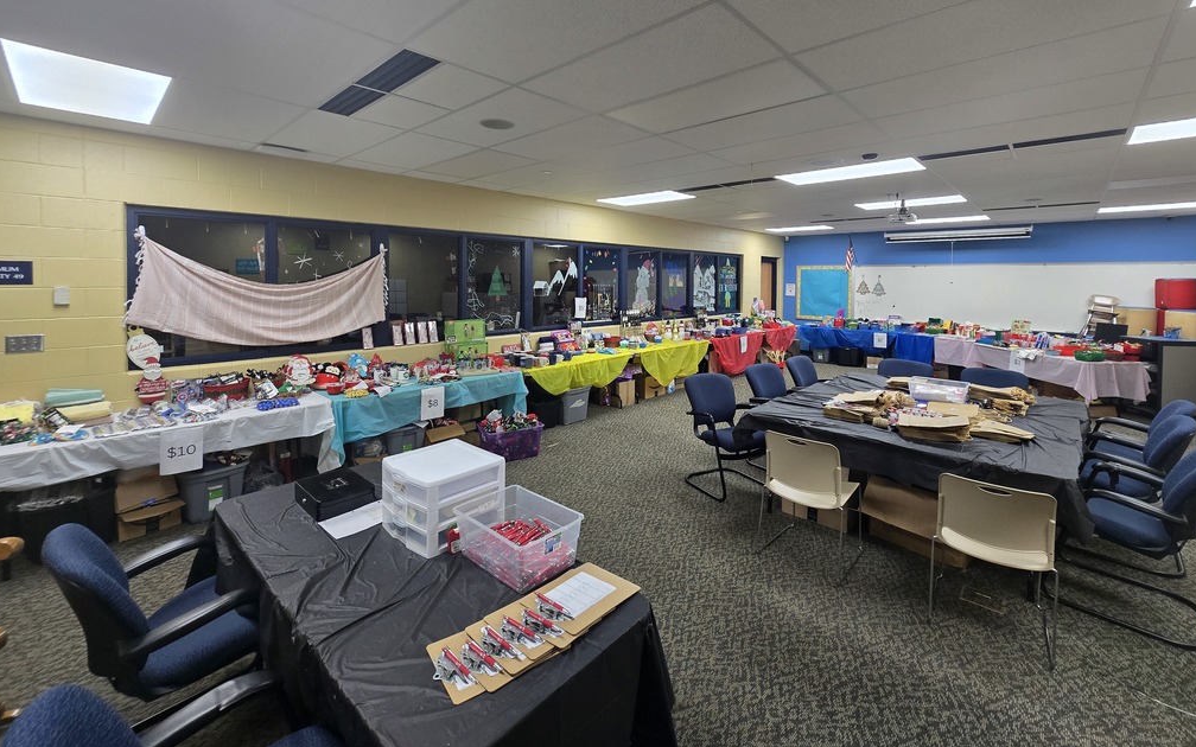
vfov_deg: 77.6
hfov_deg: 105.3
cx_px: 602
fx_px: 456
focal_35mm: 14
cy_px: 294
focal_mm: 2.2
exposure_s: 1/60
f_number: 2.2
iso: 160
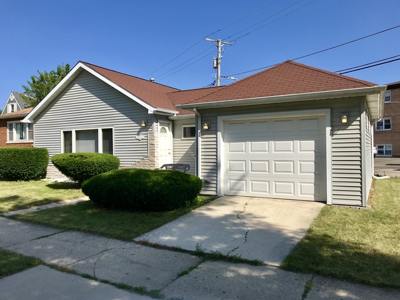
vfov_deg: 49.7
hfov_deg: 63.4
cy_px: 150
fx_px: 324
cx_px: 200
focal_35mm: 28
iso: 20
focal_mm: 3.99
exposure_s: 1/2660
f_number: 1.8
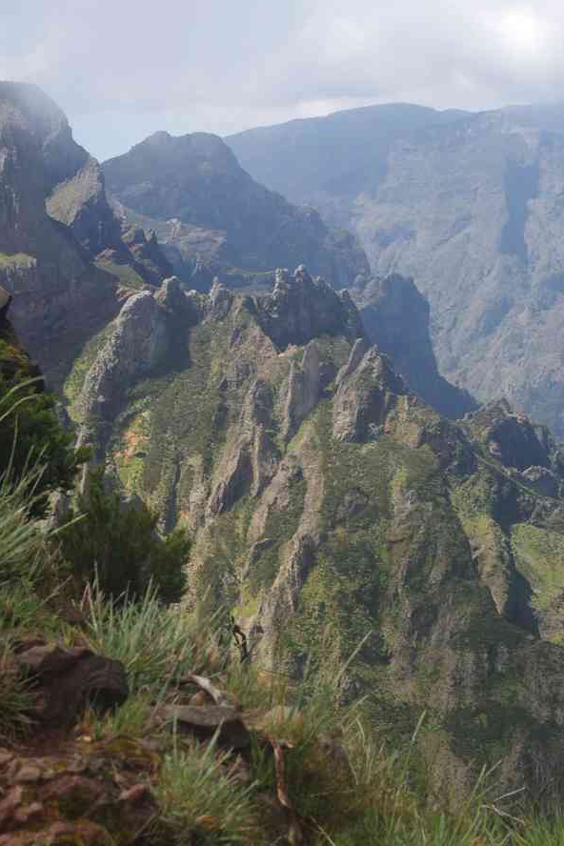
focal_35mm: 73
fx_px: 1705
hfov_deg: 18.8
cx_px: 300
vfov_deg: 27.9
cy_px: 438
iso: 200
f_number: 11
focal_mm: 43
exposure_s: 1/80
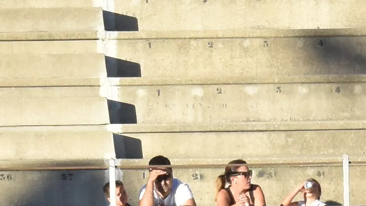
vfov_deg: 1.9
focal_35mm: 638
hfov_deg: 3.4
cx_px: 520
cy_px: 565
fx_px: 6189
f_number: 10
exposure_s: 1/400
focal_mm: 55
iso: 400
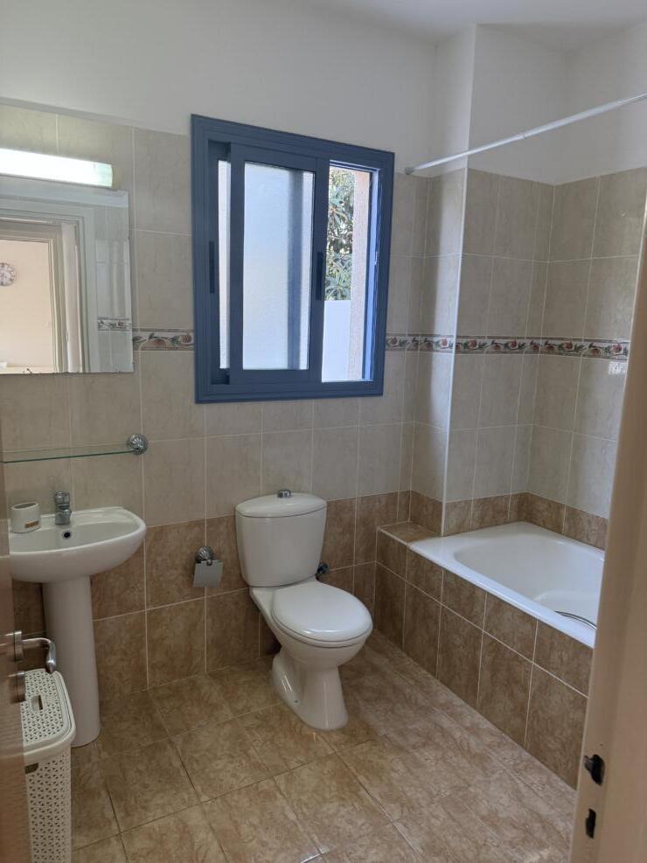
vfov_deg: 71.6
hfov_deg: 56.8
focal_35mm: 24
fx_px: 598
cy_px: 432
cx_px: 324
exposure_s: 1/100
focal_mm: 6.76
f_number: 1.78
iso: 160
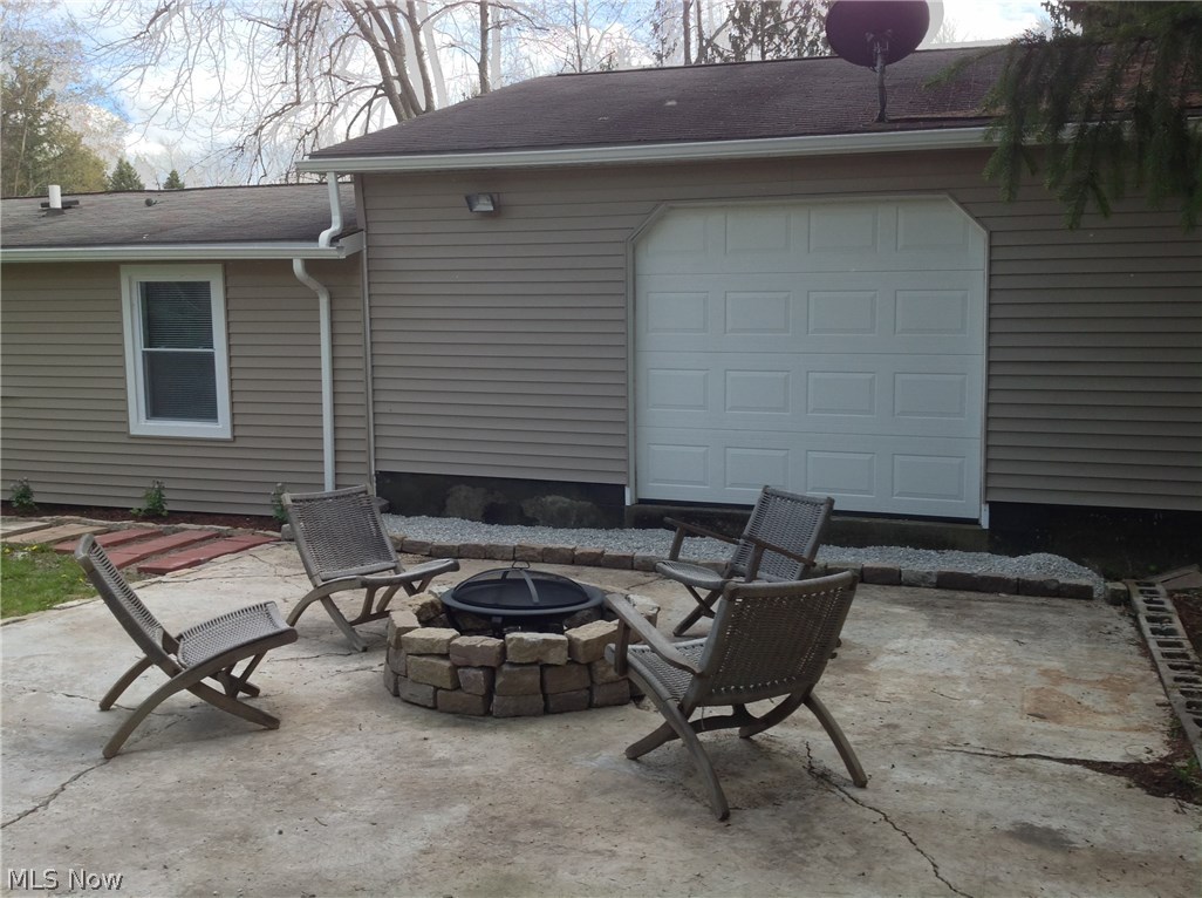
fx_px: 1213
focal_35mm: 35
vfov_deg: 40.6
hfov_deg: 52.7
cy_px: 449
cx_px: 601
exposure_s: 1/351
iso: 50
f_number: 2.4
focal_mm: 4.28
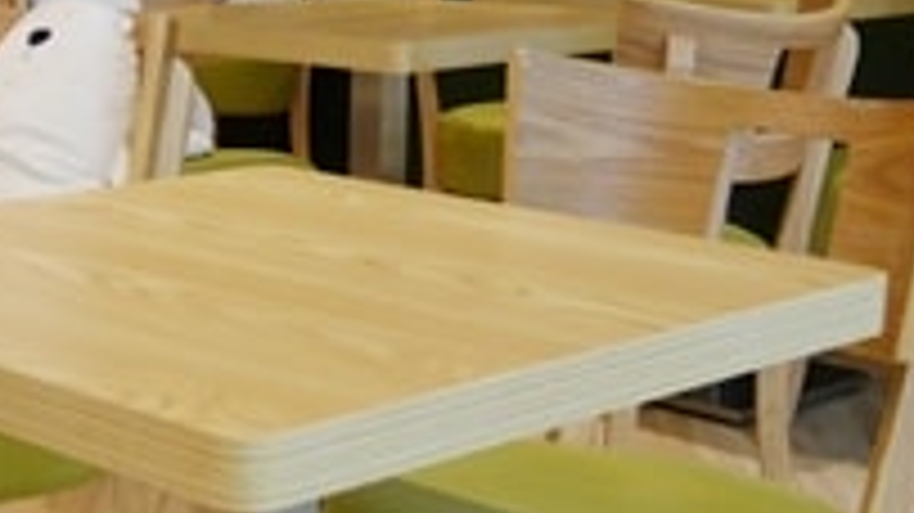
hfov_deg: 24.1
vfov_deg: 14.0
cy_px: 346
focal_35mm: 86
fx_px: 2083
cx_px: 99
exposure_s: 1/60
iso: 640
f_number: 3.5
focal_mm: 12
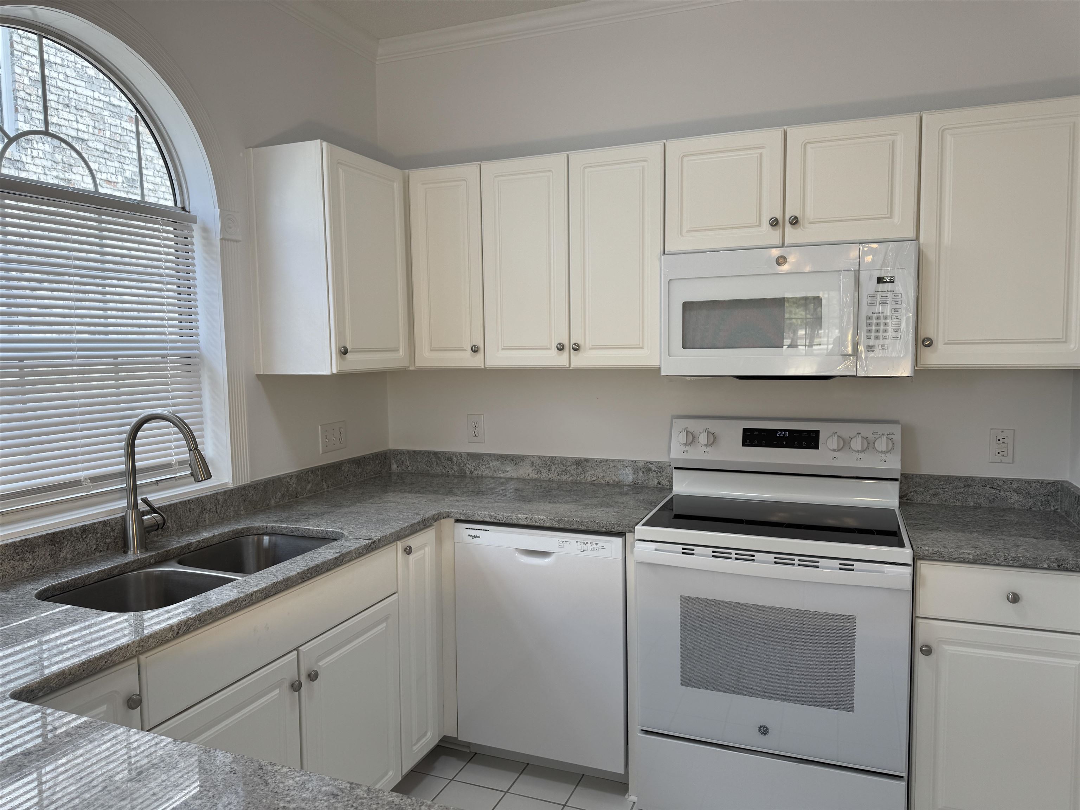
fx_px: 749
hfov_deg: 71.6
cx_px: 540
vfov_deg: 56.8
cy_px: 405
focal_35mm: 24
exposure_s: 1/226
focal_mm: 6.76
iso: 80
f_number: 1.78
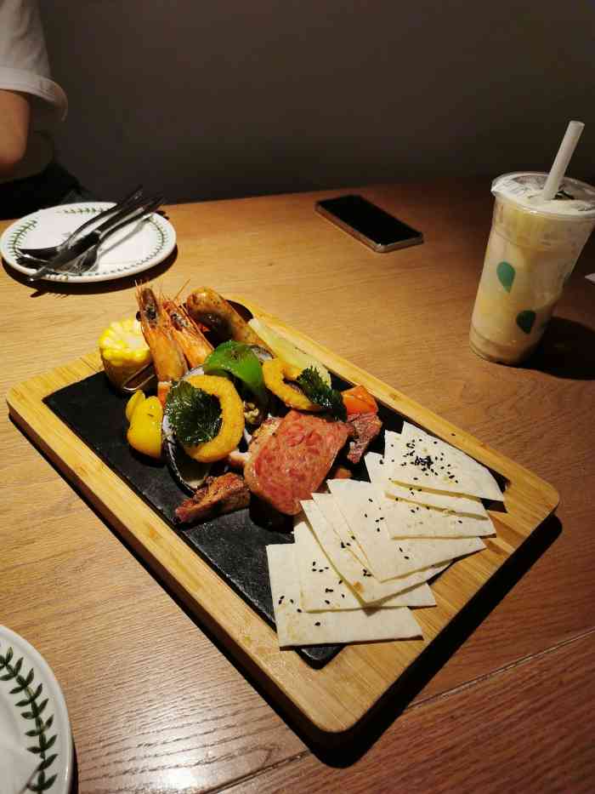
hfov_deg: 51.4
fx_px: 619
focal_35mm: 27
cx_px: 298
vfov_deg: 65.3
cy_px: 397
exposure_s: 1/100
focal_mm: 5.58
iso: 64
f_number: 1.8
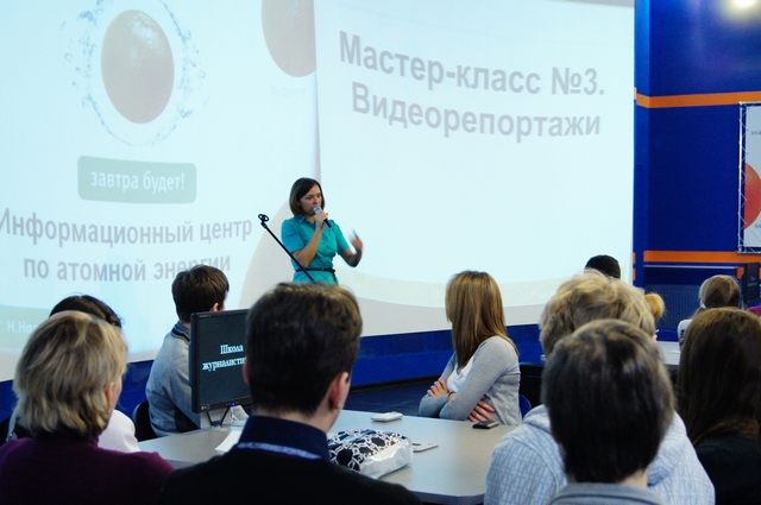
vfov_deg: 22.6
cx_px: 380
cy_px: 252
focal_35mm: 60
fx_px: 1267
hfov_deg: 33.4
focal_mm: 40
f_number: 5
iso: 1600
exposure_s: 1/25
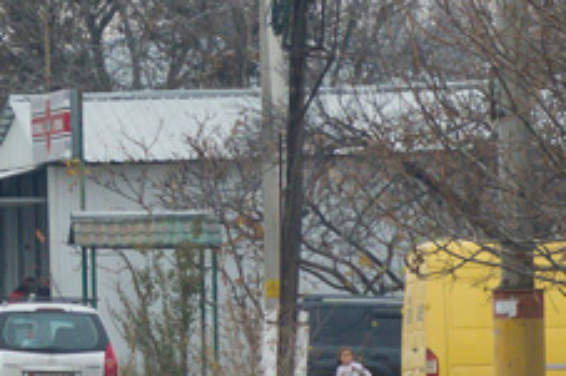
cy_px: -112
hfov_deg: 3.7
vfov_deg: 2.5
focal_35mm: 555
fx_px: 8719
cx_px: -646
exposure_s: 1/500
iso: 400
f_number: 6.3
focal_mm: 70
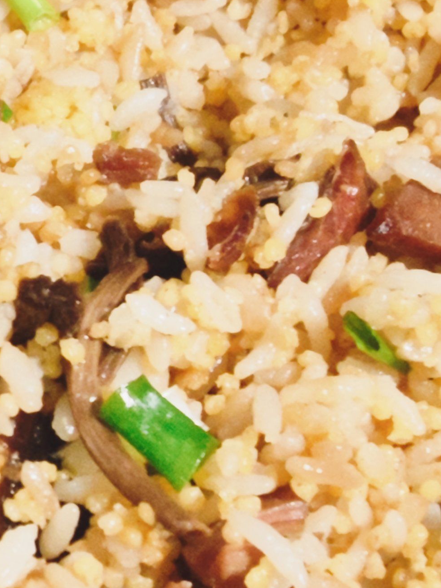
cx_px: 226
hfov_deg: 15.4
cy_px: 422
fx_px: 1631
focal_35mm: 96
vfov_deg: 20.3
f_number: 1.8
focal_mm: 2.03
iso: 400
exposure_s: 1/25
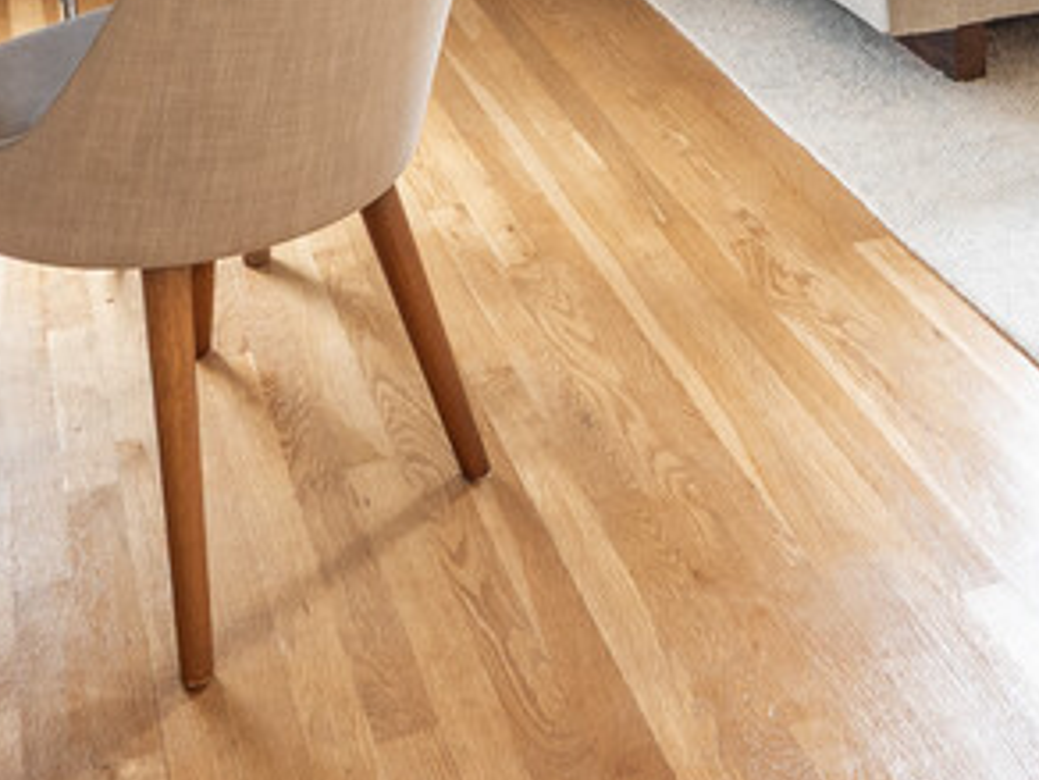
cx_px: 806
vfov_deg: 18.2
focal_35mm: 64
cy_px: -613
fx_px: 1921
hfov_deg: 29.7
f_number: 4
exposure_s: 1/80
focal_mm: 7
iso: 160
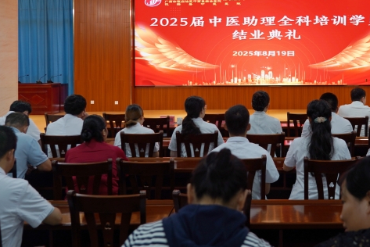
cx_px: 248
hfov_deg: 39.8
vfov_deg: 27.2
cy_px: 63
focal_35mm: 49
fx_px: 504
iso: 125
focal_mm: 29
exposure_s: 1/25
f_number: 4
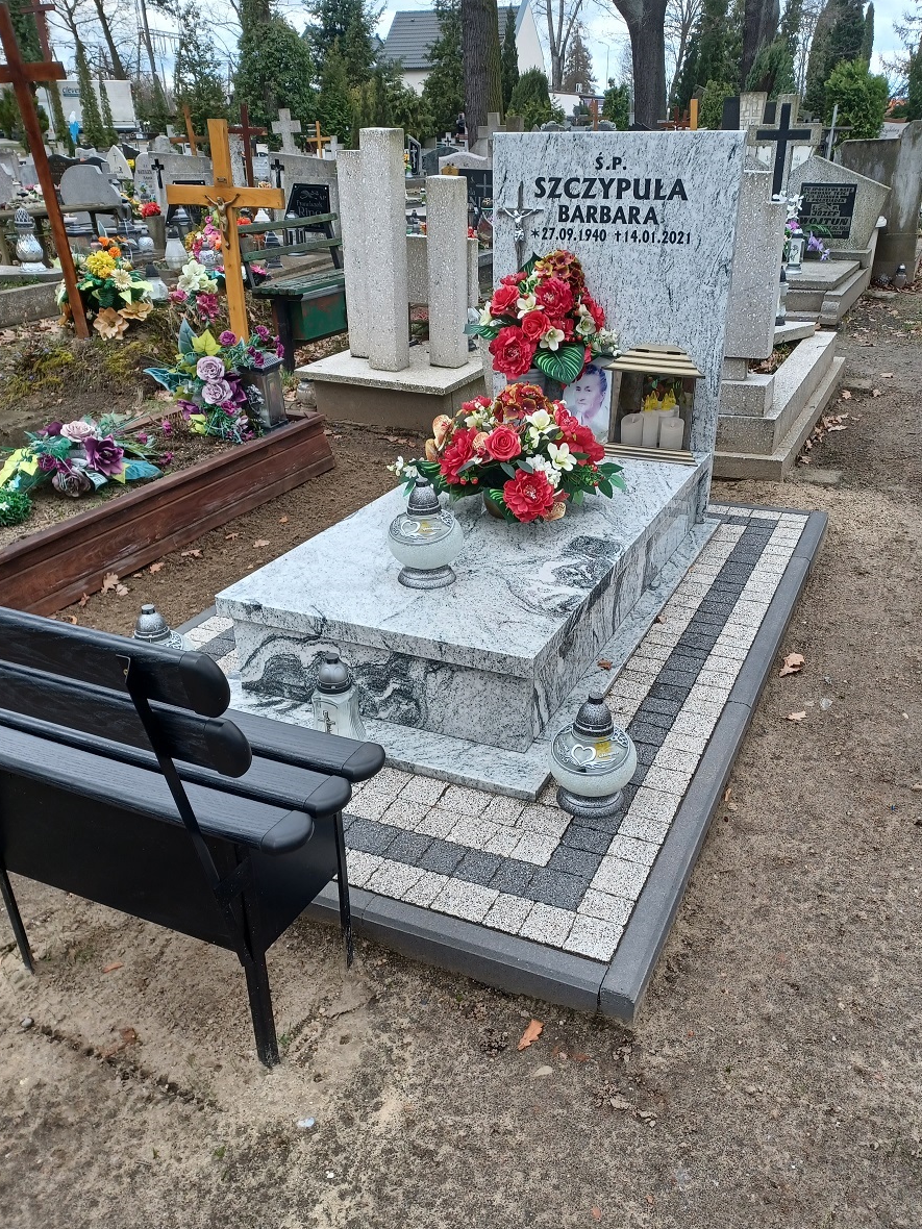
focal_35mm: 26
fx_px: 923
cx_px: 446
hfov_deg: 53.1
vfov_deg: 67.3
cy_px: 602
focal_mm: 4.6
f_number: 1.8
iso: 40
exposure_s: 1/100
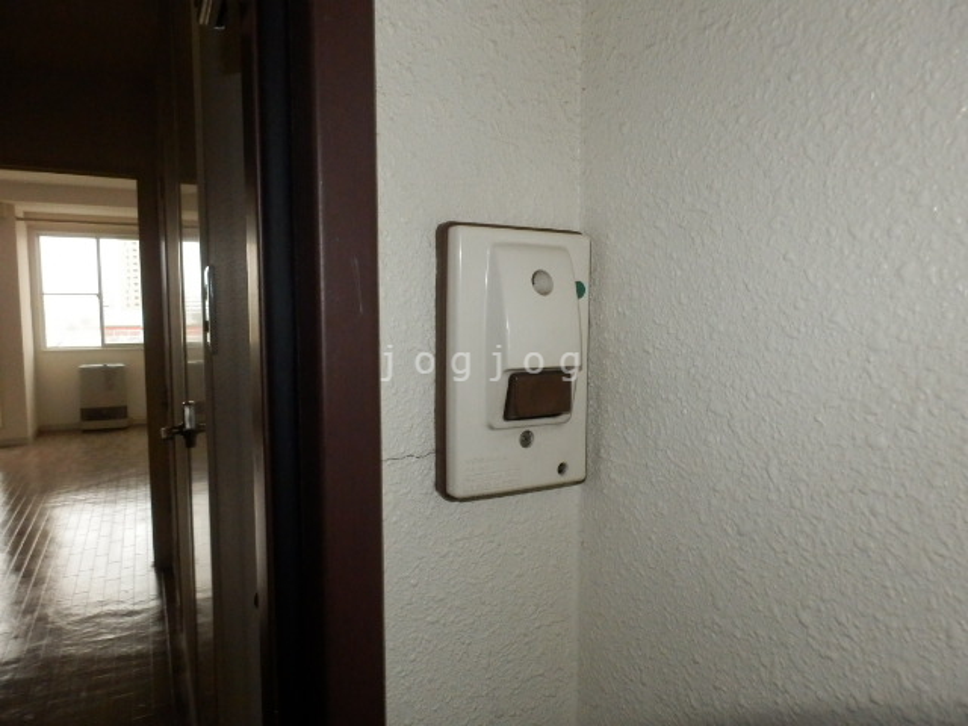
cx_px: 484
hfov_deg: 71.6
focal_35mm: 24
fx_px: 671
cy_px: 363
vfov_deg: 56.8
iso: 640
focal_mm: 4.2
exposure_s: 1/30
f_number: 7.9
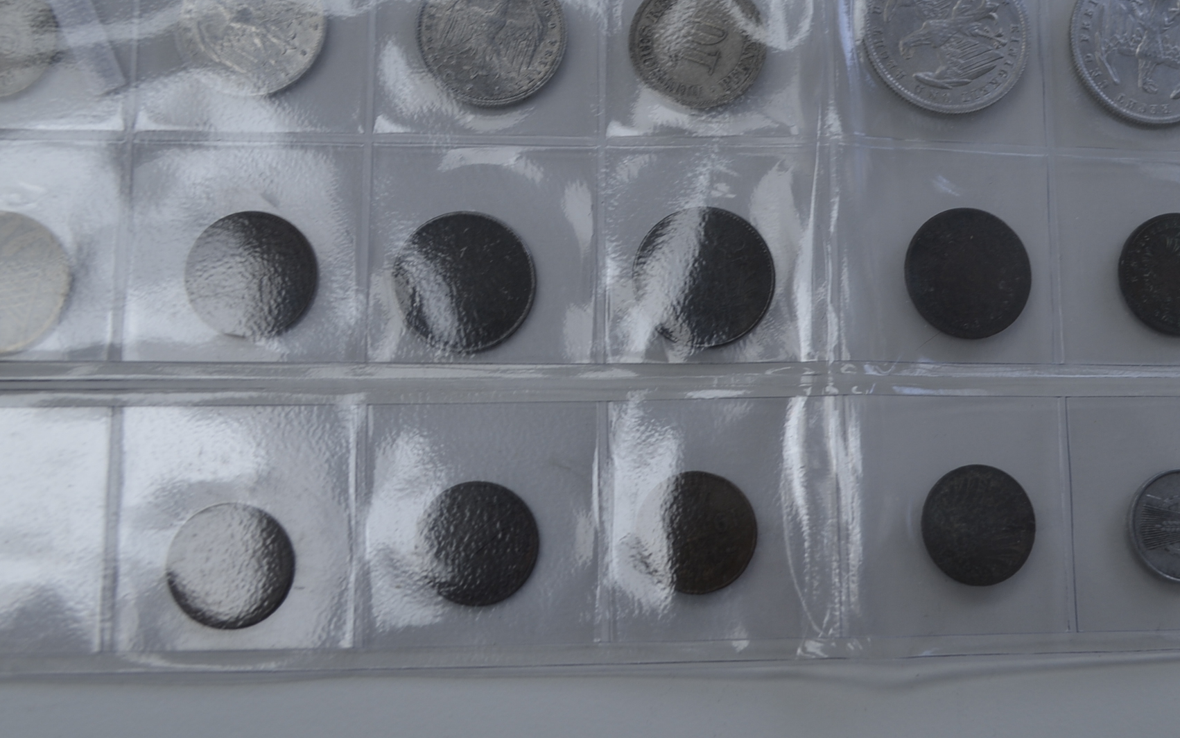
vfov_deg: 24.2
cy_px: 218
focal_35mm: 53
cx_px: 704
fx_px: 1705
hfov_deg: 38.0
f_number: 5.6
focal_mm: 24
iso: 110
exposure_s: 1/60
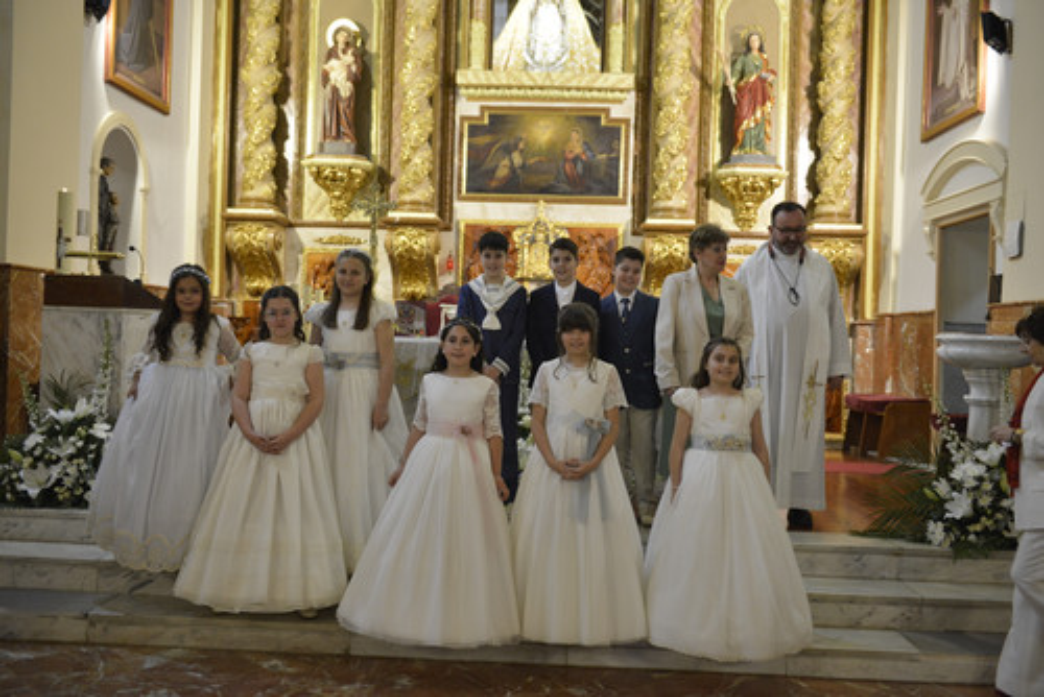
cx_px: 522
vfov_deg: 38.9
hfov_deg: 55.8
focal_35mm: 34
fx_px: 987
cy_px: 348
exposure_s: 1/200
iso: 2500
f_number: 3.2
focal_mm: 34
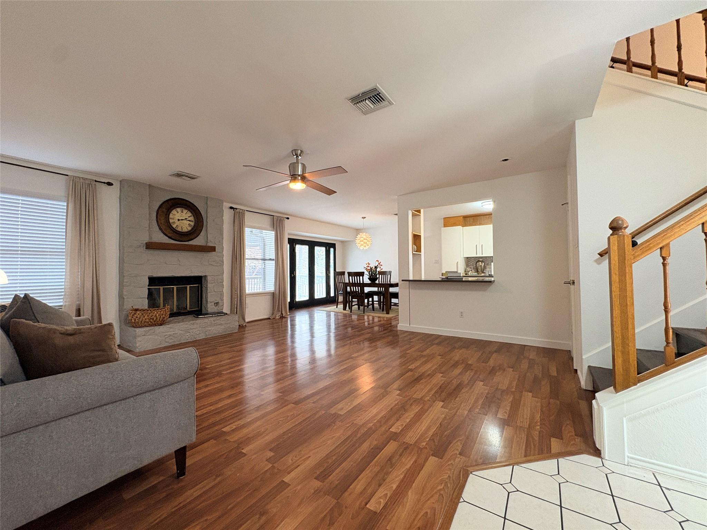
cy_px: 265
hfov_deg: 102.1
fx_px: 286
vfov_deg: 85.7
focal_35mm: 14
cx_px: 354
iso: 250
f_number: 2.2
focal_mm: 2.22
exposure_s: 1/60
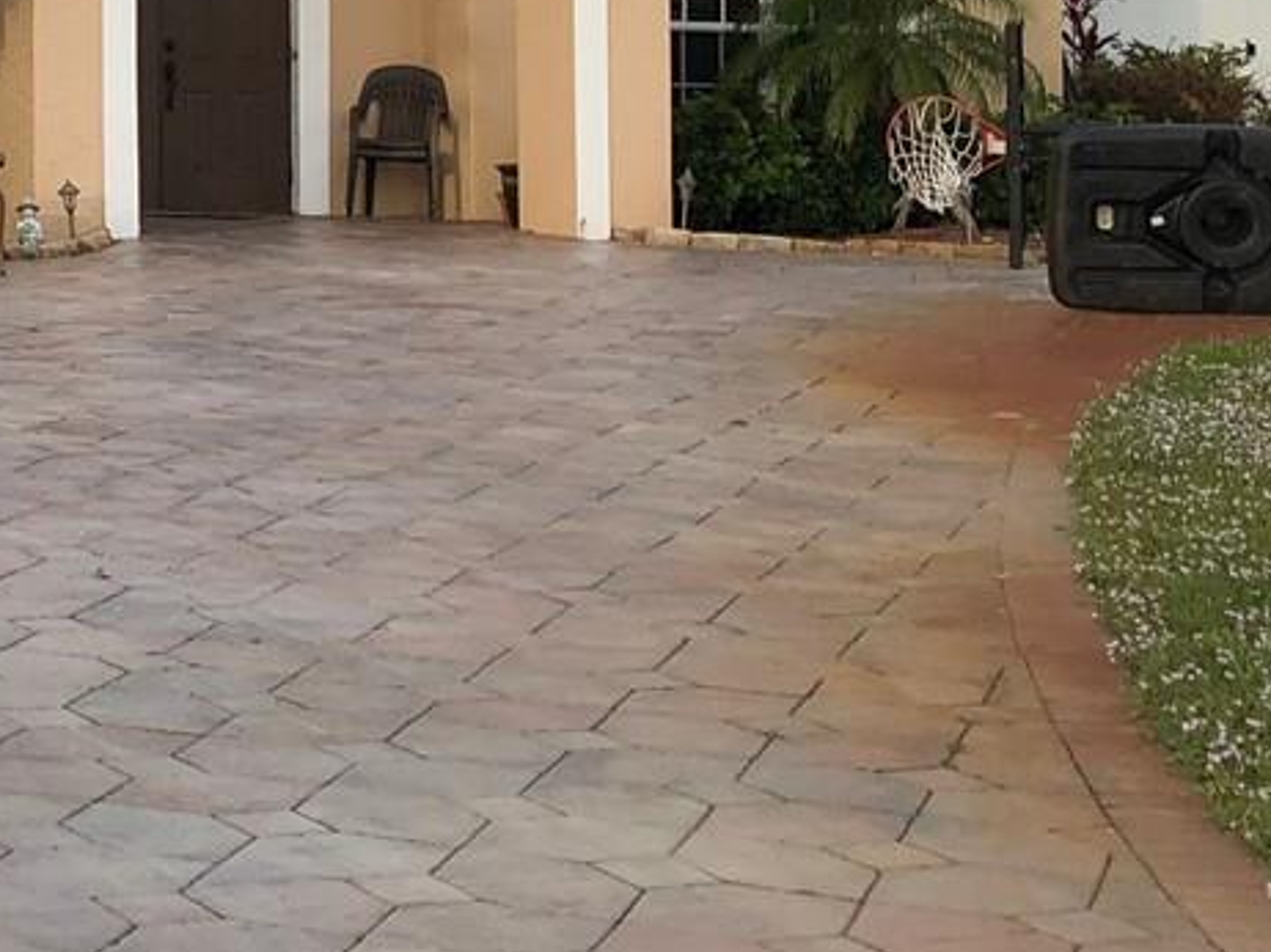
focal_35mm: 97
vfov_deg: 14.8
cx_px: -514
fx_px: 3560
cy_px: -151
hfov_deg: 18.4
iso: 20
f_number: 1.8
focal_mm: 3.99
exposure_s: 1/783
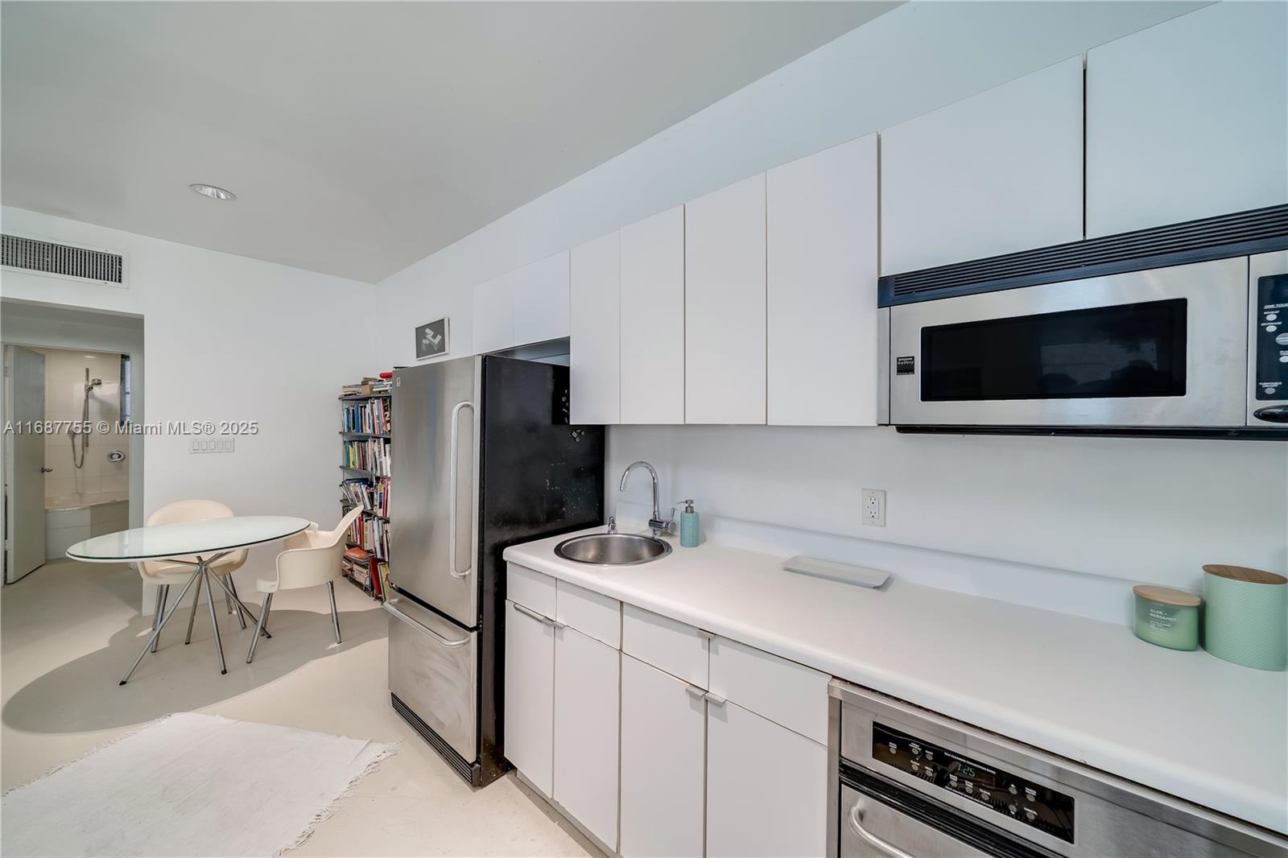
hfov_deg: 112.6
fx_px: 429
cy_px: 429
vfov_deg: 90.0
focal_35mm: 12
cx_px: 644
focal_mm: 12
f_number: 8
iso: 100
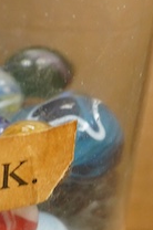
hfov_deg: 6.9
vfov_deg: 10.6
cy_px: 94
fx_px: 1247
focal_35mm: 195
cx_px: -65
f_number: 3.5
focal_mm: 30
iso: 1250
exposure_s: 1/125
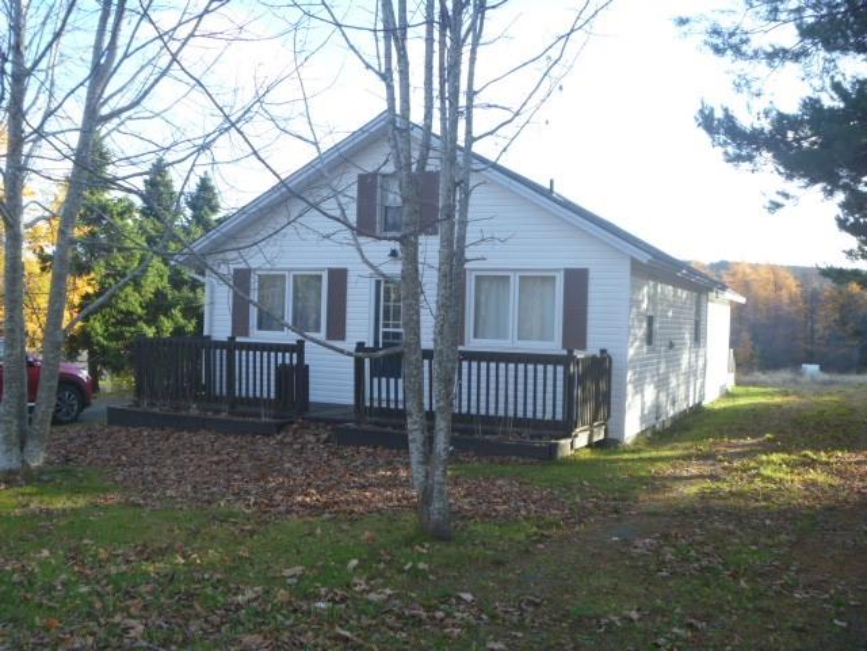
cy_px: 326
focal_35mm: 35
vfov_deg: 40.7
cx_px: 434
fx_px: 877
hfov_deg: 52.6
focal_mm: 6.3
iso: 80
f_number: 3.5
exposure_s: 1/100
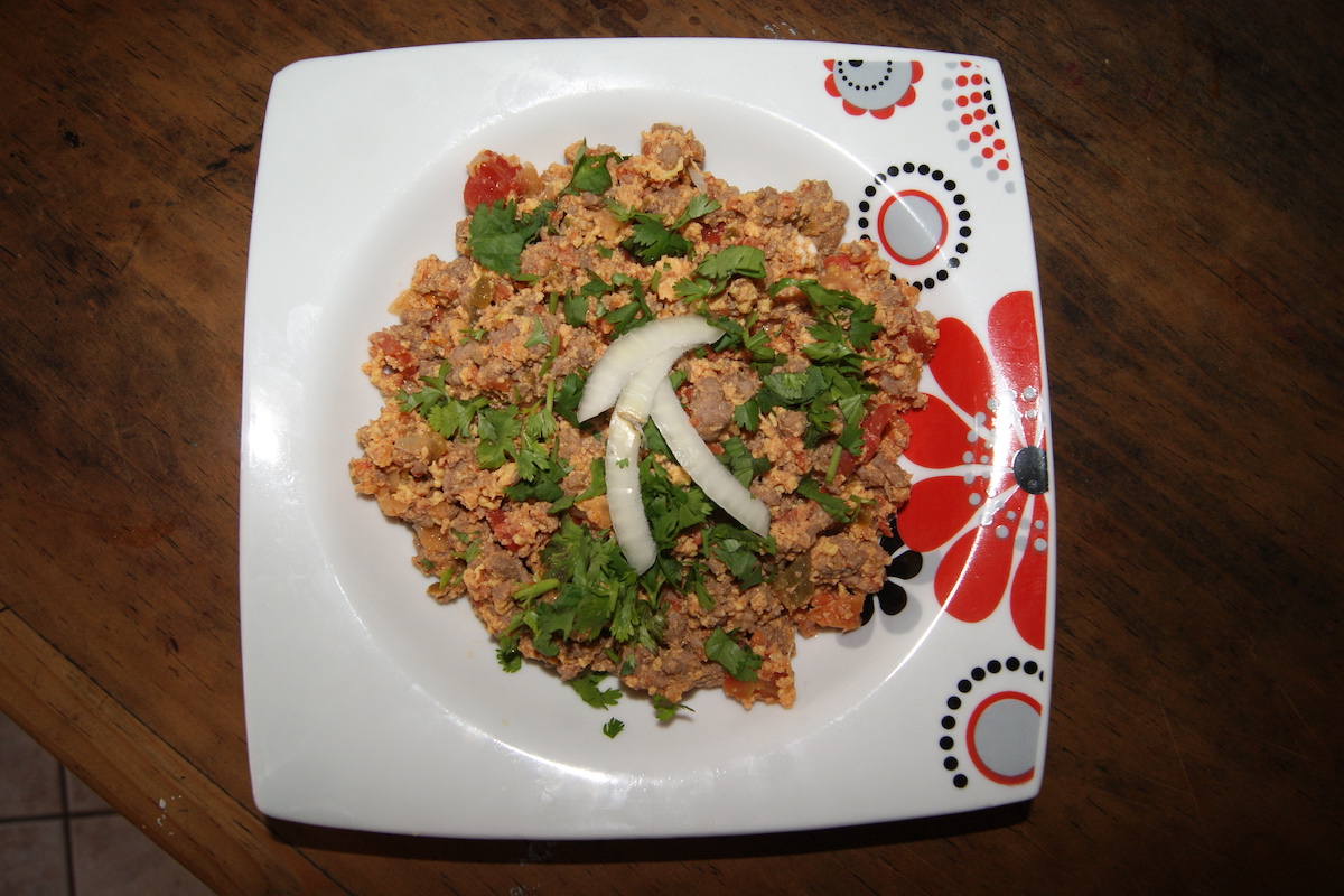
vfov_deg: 47.9
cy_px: 448
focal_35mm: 27
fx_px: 1008
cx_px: 672
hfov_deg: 67.4
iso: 400
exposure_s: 1/60
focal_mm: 18
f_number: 5.6
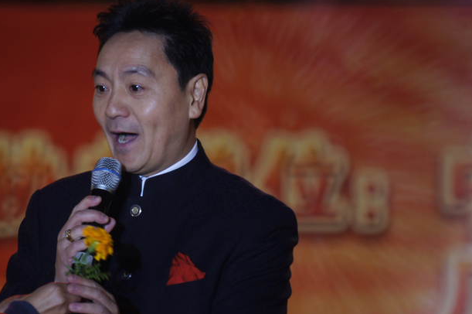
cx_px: 133
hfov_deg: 1.9
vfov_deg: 1.2
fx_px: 14472
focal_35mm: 1105
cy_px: 135
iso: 400
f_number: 8
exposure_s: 1/50
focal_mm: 500
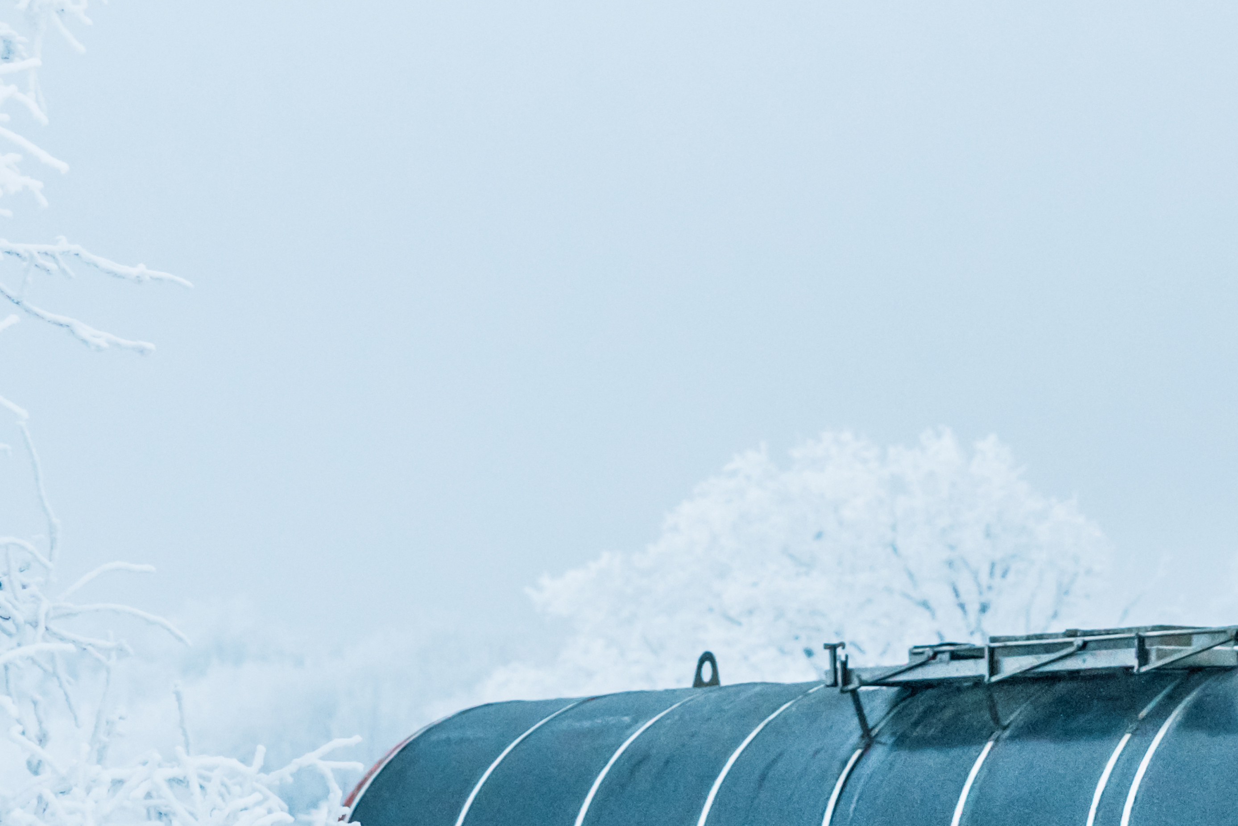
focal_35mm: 298
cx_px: 1674
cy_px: 857
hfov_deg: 6.8
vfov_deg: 4.6
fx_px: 10249
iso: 800
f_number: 4.5
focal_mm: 104
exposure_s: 1/6400
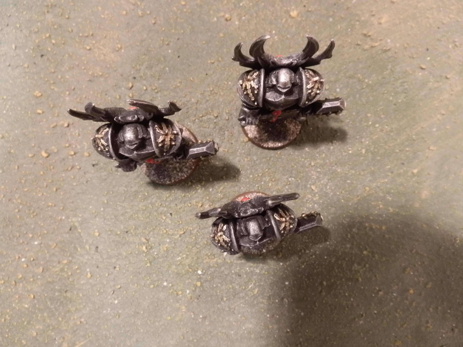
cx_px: 232
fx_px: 375
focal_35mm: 28
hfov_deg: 63.4
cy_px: 174
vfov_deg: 49.7
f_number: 3.1
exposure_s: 1/50
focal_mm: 5
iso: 400
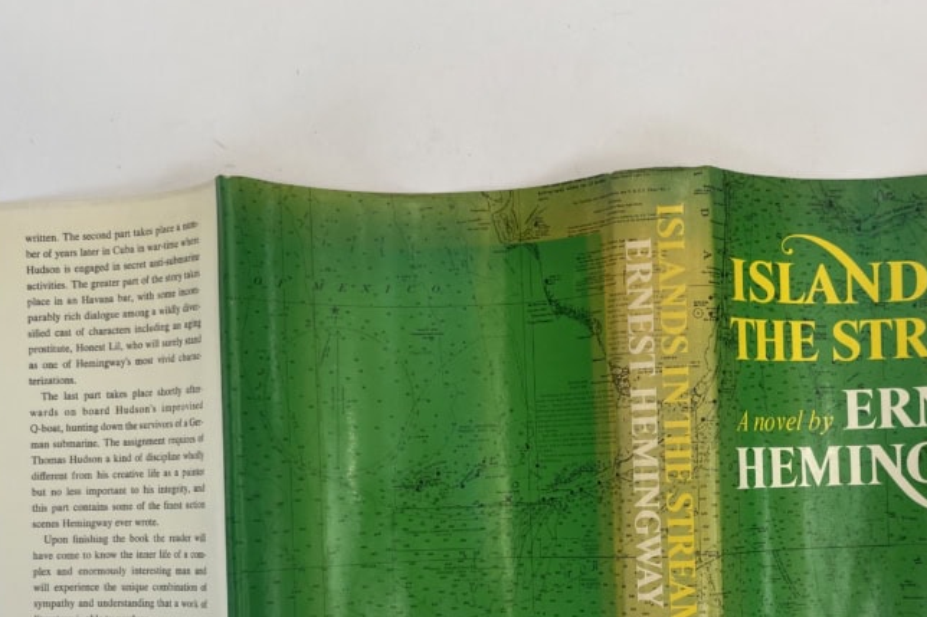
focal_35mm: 43
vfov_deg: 30.4
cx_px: 651
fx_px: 1107
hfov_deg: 44.5
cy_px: 490
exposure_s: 1/530
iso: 32
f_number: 1.6
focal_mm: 4.2
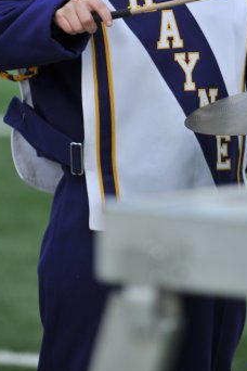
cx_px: 166
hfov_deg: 2.6
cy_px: 60
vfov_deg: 3.9
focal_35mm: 526
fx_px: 5413
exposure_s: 1/1000
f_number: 2.8
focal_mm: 200
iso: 200
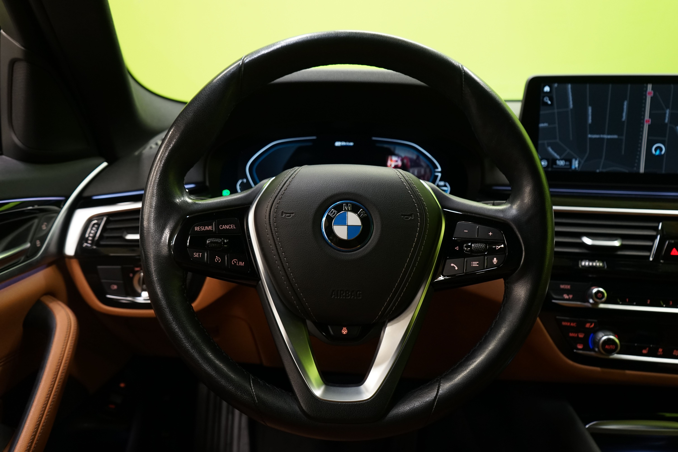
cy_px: 226
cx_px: 339
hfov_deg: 61.9
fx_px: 565
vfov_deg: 43.6
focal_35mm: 30
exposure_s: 1/20
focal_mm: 30
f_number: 5
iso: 1250
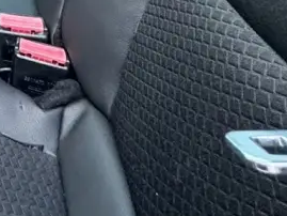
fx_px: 622
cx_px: -229
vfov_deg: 15.2
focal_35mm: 75
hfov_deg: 19.5
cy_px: -235
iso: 320
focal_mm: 2.22
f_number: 2.2
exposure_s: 1/68
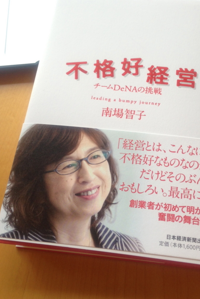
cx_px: 122
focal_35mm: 44
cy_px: 127
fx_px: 367
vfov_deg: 44.4
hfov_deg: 30.4
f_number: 2.4
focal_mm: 4.13
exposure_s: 1/60
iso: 50
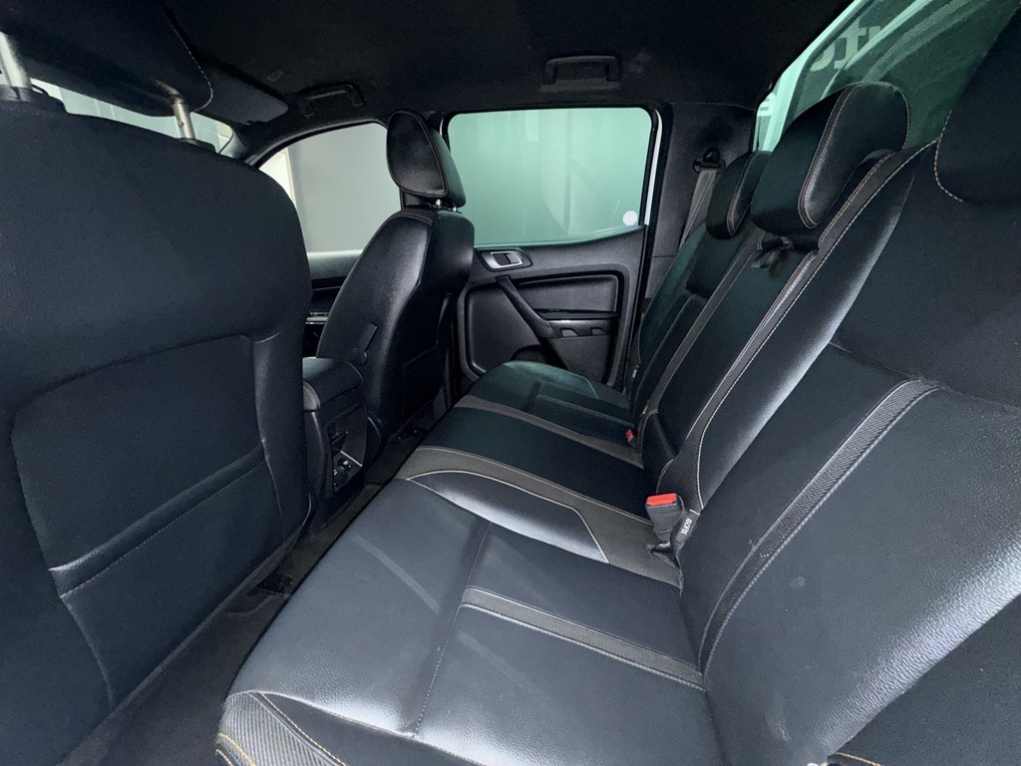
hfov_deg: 102.1
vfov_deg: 85.7
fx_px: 413
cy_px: 383
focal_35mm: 14
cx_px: 510
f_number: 2.2
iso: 400
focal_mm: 2.22
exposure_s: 1/25
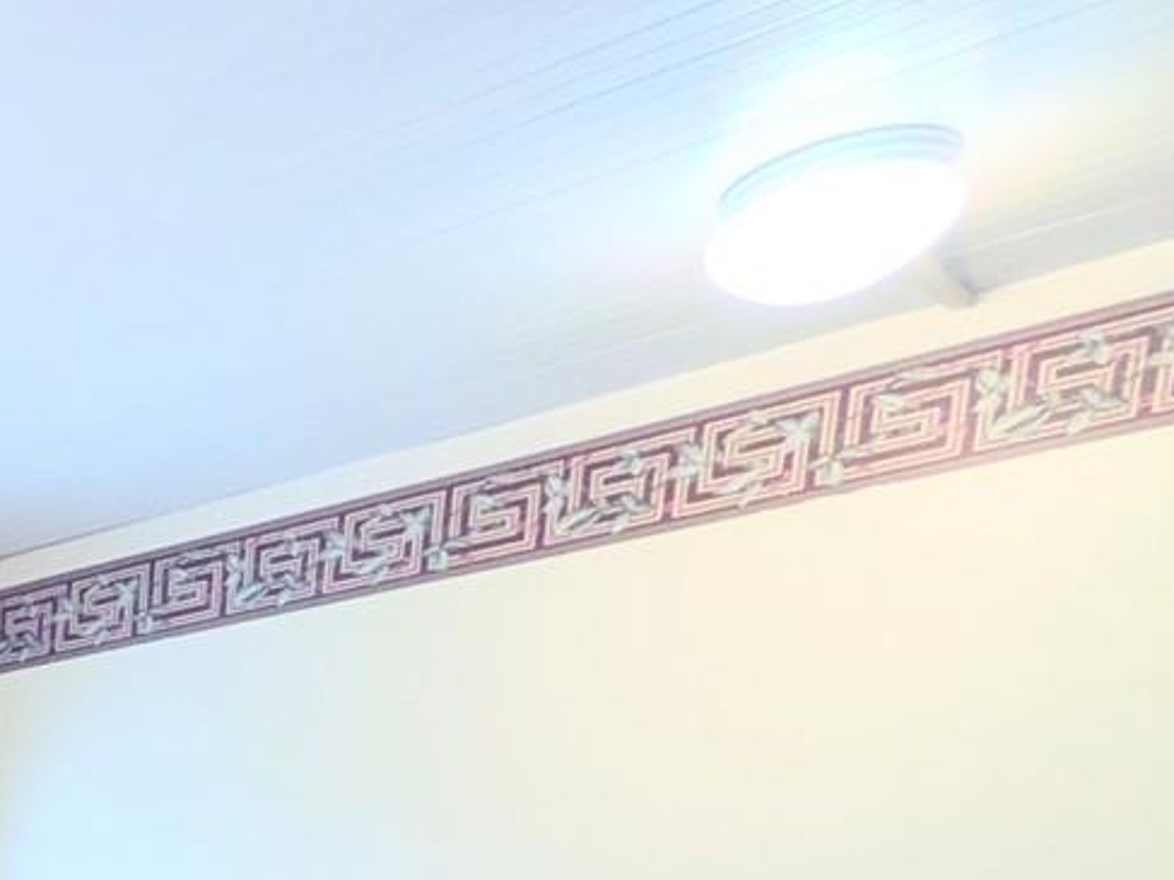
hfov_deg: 26.7
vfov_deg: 24.4
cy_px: 1325
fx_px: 1560
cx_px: -661
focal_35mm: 46
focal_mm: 1.83
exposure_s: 1/120
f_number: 2.2
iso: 210
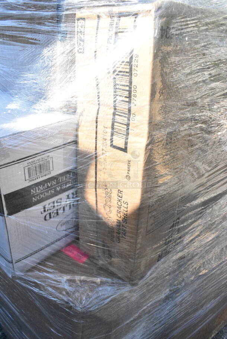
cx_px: 114
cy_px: 170
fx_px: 283
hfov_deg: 43.7
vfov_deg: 61.9
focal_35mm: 30
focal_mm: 20
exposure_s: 1/1000
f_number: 16
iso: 6400
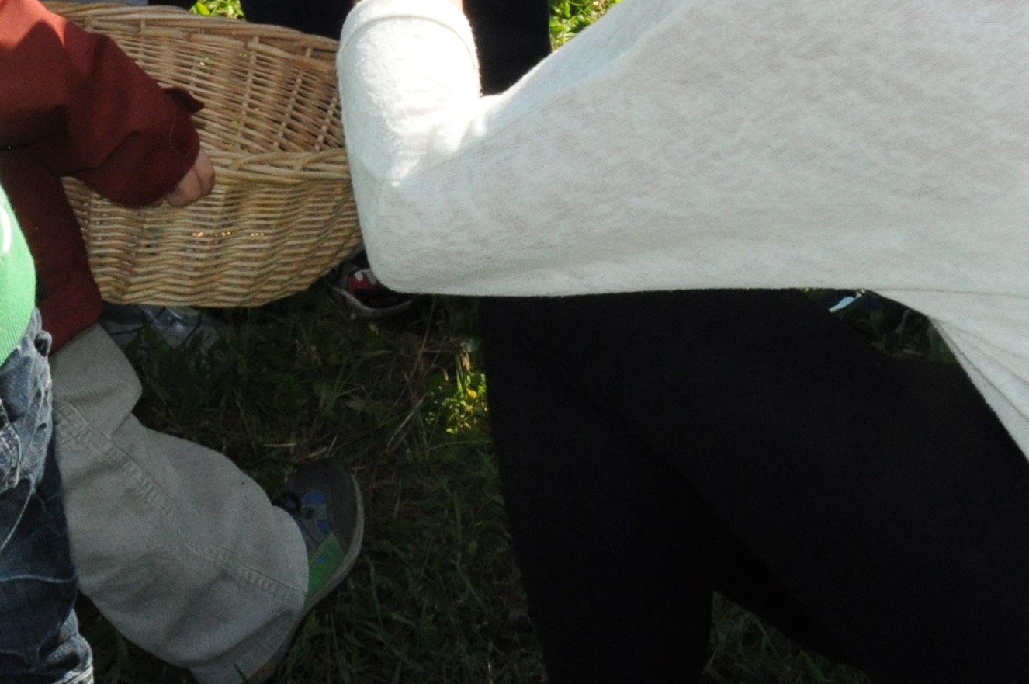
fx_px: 2769
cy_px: -266
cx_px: 657
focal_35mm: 97
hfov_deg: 21.0
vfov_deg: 13.4
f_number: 14
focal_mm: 20
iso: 800
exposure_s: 1/200
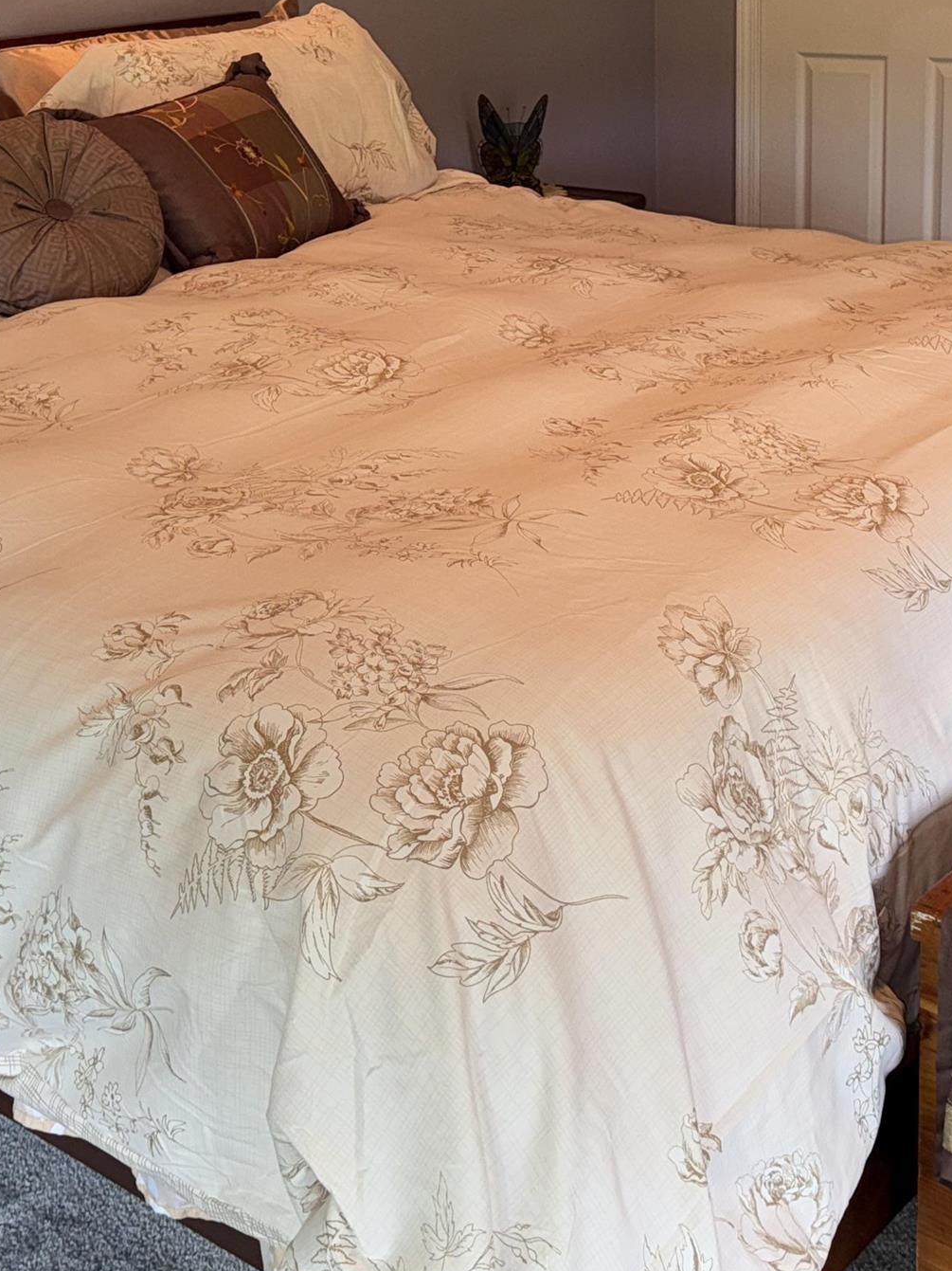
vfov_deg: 34.0
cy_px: 263
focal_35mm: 55
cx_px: 418
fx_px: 2018
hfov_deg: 26.5
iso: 50
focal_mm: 6.76
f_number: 1.78
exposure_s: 1/30
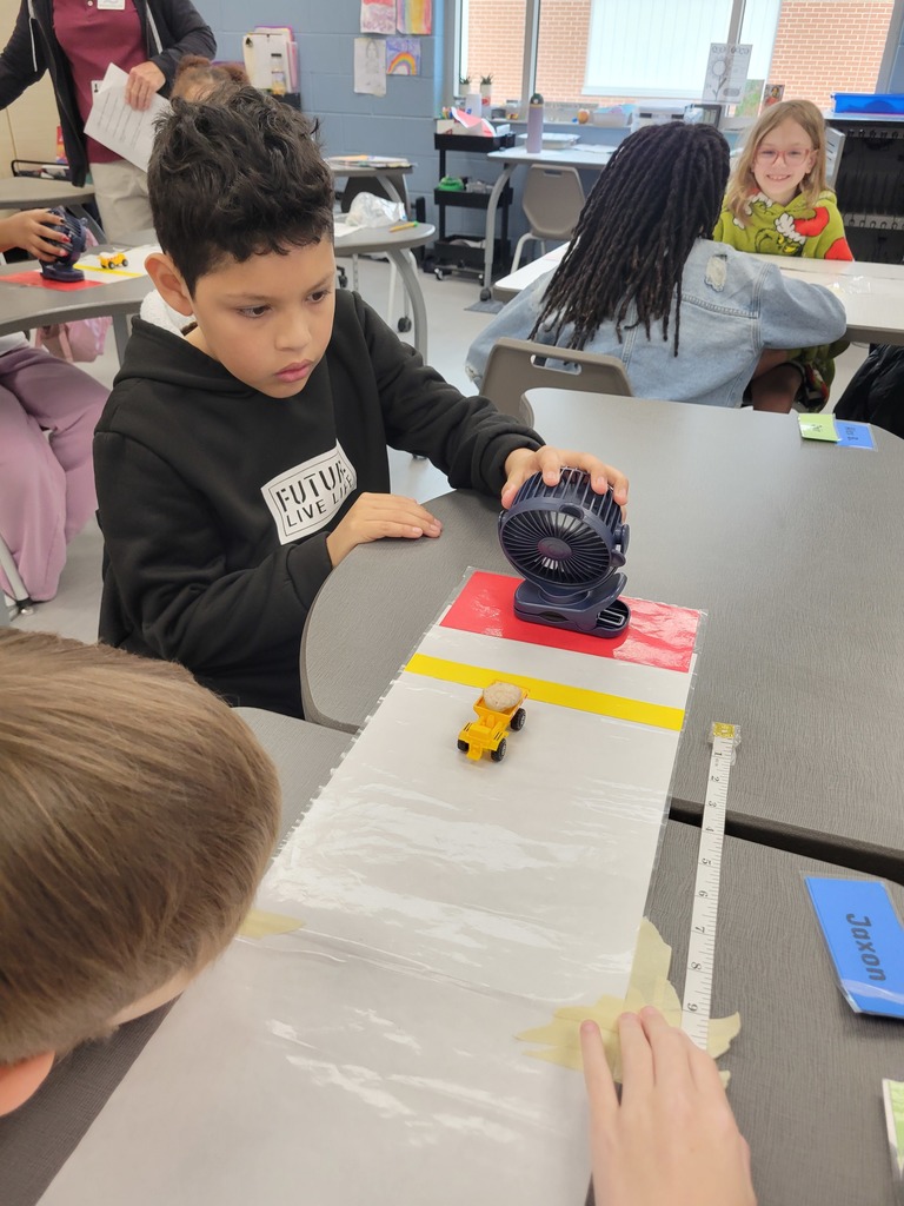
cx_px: 452
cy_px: 603
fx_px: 905
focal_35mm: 26
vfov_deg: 67.3
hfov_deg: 53.1
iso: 160
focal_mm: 5.4
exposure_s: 1/120
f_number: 1.8
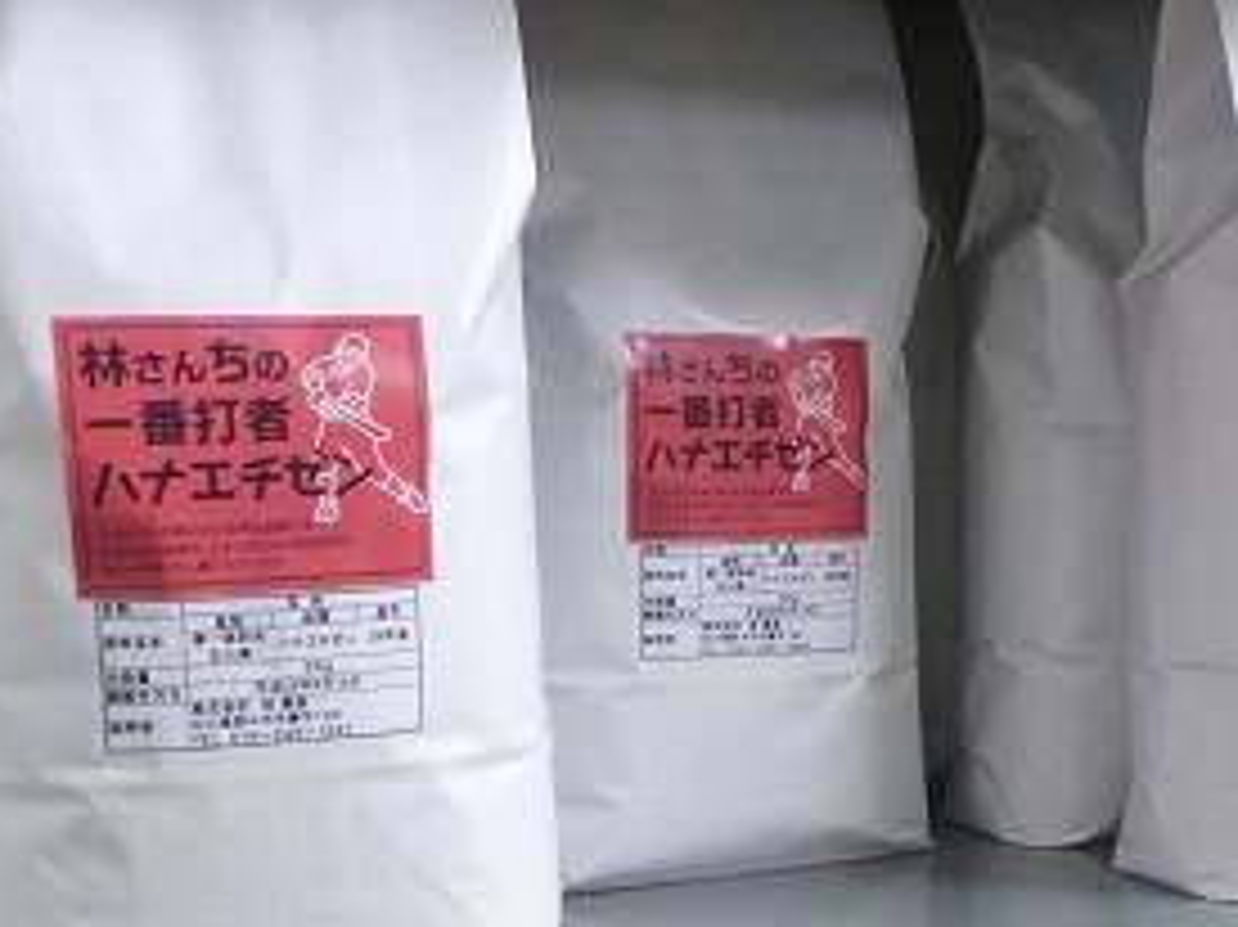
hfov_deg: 30.4
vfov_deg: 22.6
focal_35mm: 63
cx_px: 855
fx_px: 2252
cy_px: 871
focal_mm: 4.5
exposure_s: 1/13
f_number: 3.9
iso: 400
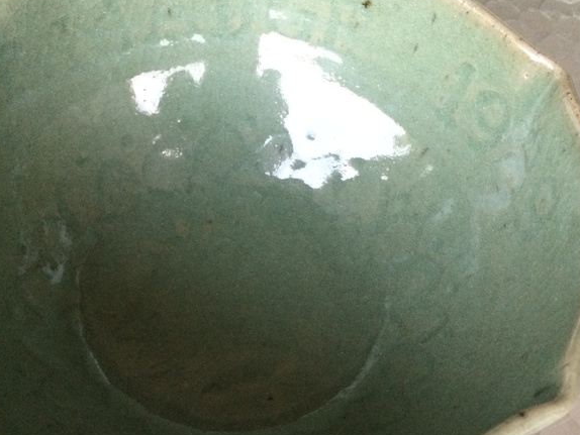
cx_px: 251
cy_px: 265
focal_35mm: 47
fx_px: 788
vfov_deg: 30.8
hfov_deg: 40.3
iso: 200
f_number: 2.2
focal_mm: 4.12
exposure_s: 1/30
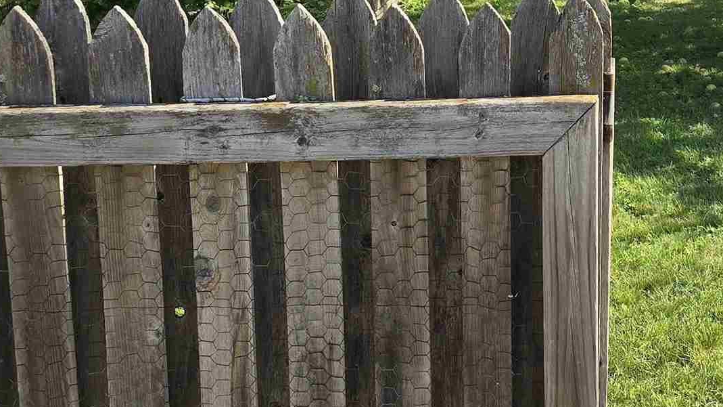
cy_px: 20
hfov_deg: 27.7
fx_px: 1380
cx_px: 716
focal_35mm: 72
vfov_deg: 16.5
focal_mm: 6.3
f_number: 1.7
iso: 12
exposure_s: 1/384
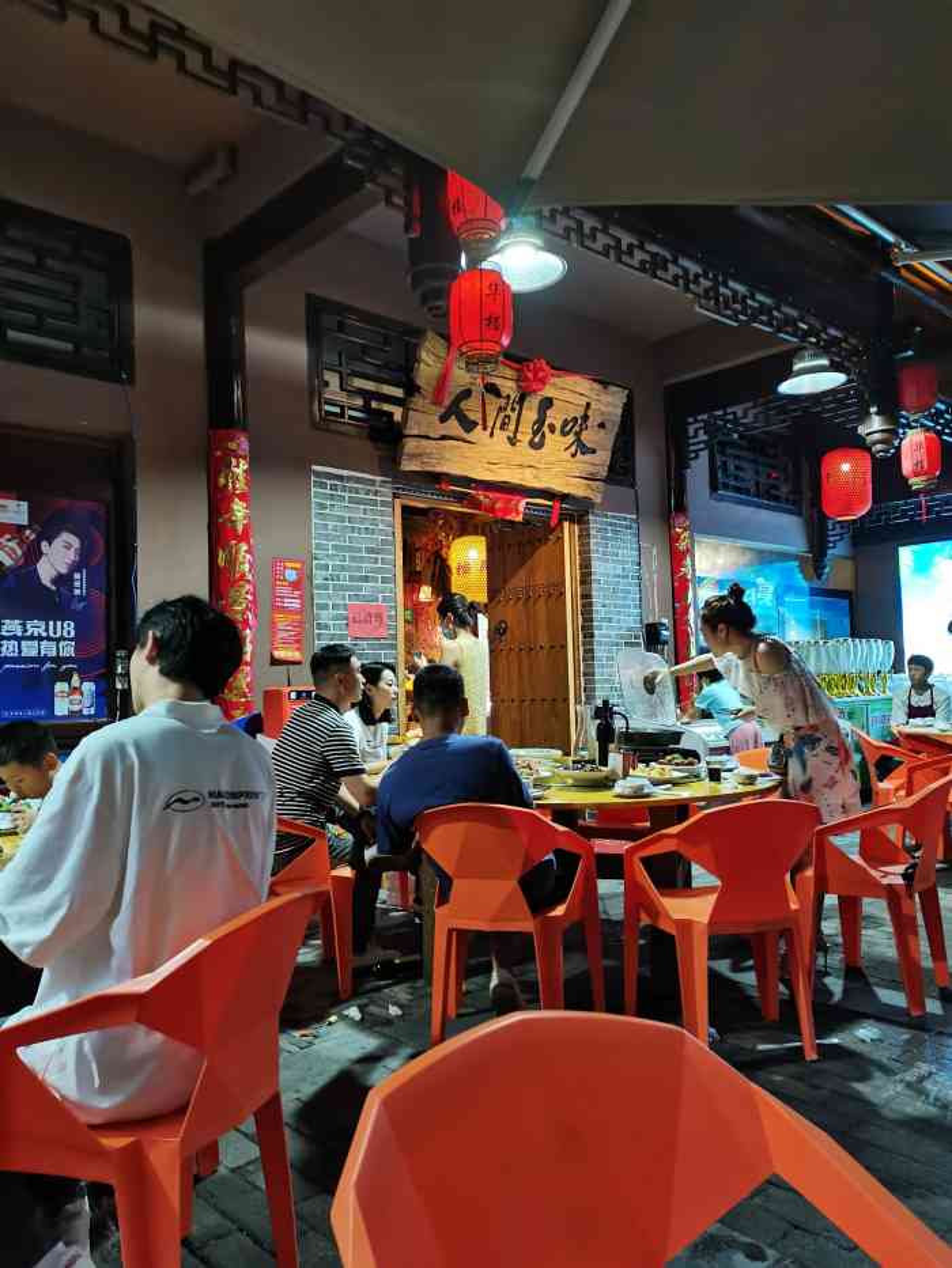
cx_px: 476
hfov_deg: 53.1
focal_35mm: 26
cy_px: 634
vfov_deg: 67.3
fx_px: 953
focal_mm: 5.58
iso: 640
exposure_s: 1/50
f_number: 1.8
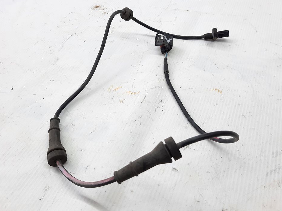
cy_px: 89
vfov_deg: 44.0
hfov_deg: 56.8
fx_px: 261
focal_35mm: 32
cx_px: 134
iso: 64
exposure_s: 1/50
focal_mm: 4.6
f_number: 2
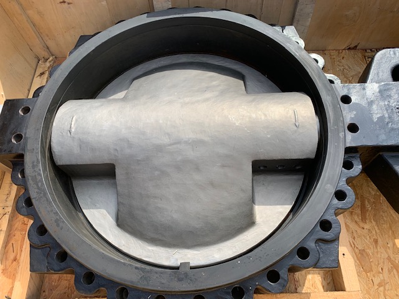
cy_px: 150
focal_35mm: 26
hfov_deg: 67.3
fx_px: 300
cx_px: 200
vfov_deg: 53.1
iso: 25
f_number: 1.8
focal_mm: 4.25
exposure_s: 1/1880
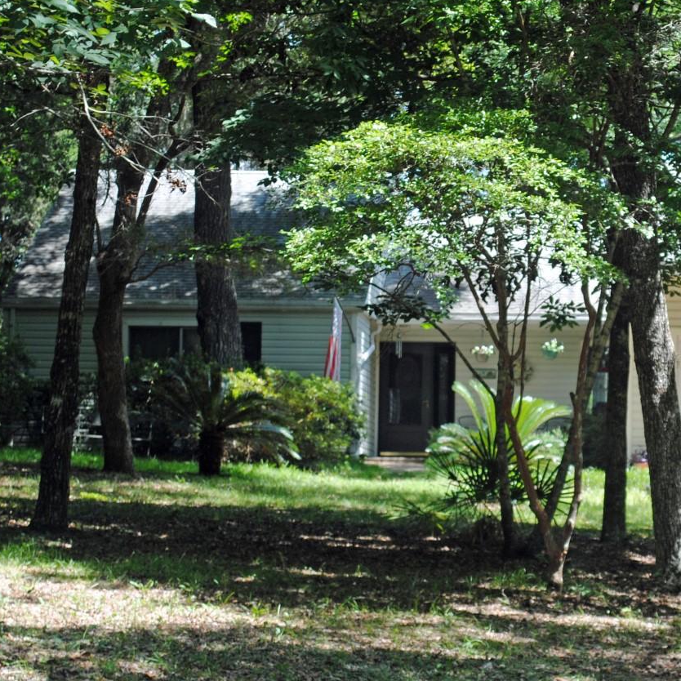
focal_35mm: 136
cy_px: 390
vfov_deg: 12.8
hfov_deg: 12.8
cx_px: 556
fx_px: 3023
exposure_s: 1/125
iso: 200
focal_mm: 55
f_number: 5.6
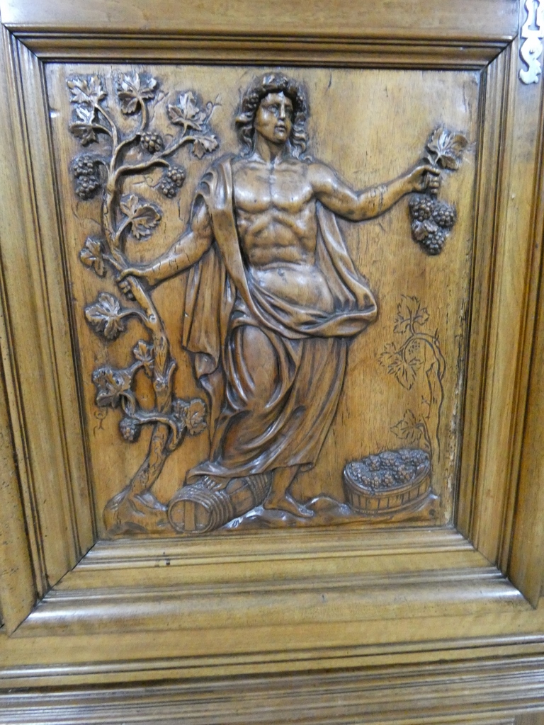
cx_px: 272
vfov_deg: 79.0
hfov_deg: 63.4
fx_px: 440
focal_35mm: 21
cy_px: 362
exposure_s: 1/60
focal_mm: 3.8
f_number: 2.9
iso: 1600
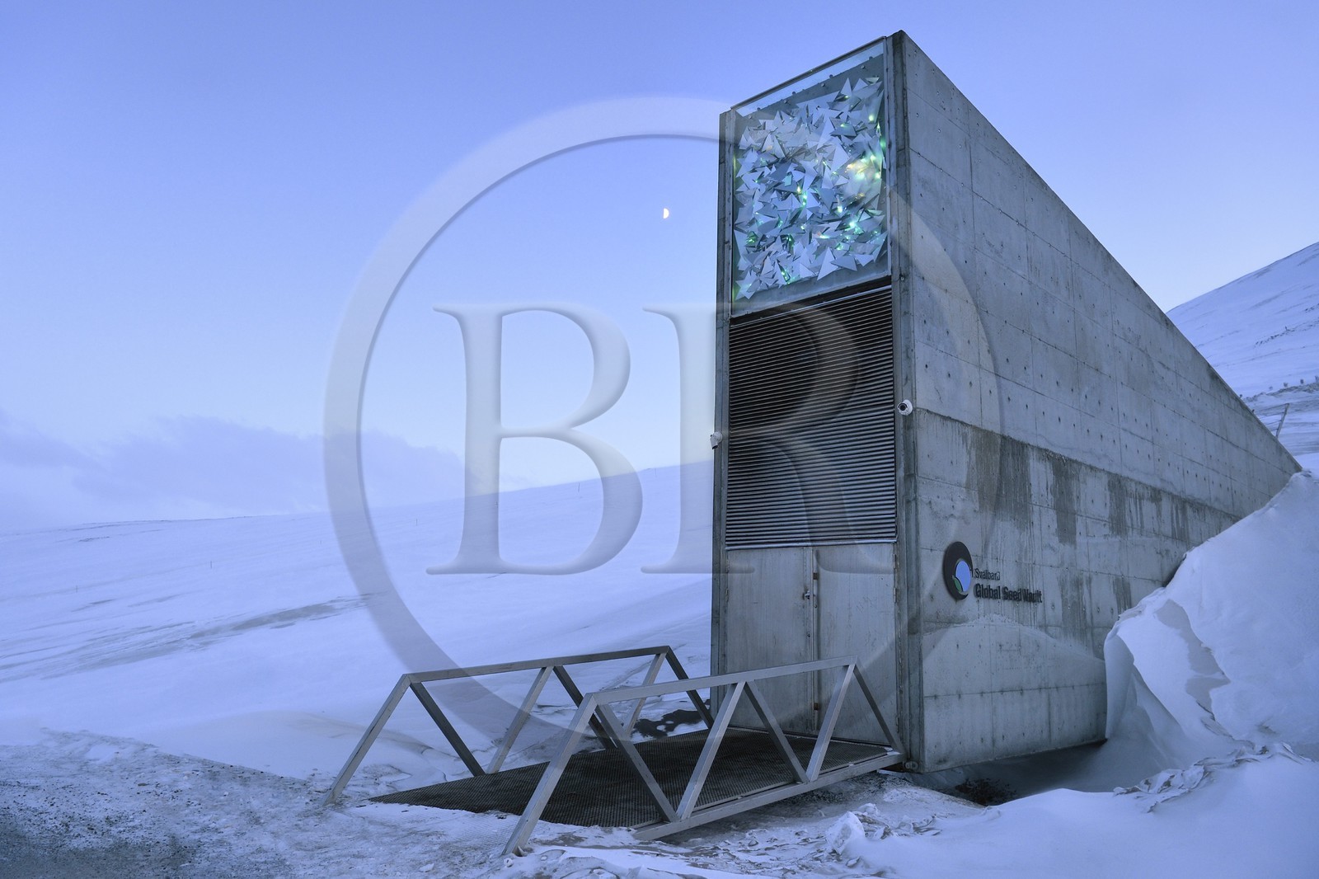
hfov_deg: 73.8
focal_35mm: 24
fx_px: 879
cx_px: 660
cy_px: 440
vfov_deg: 53.1
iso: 800
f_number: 6.3
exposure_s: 1/60
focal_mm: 24
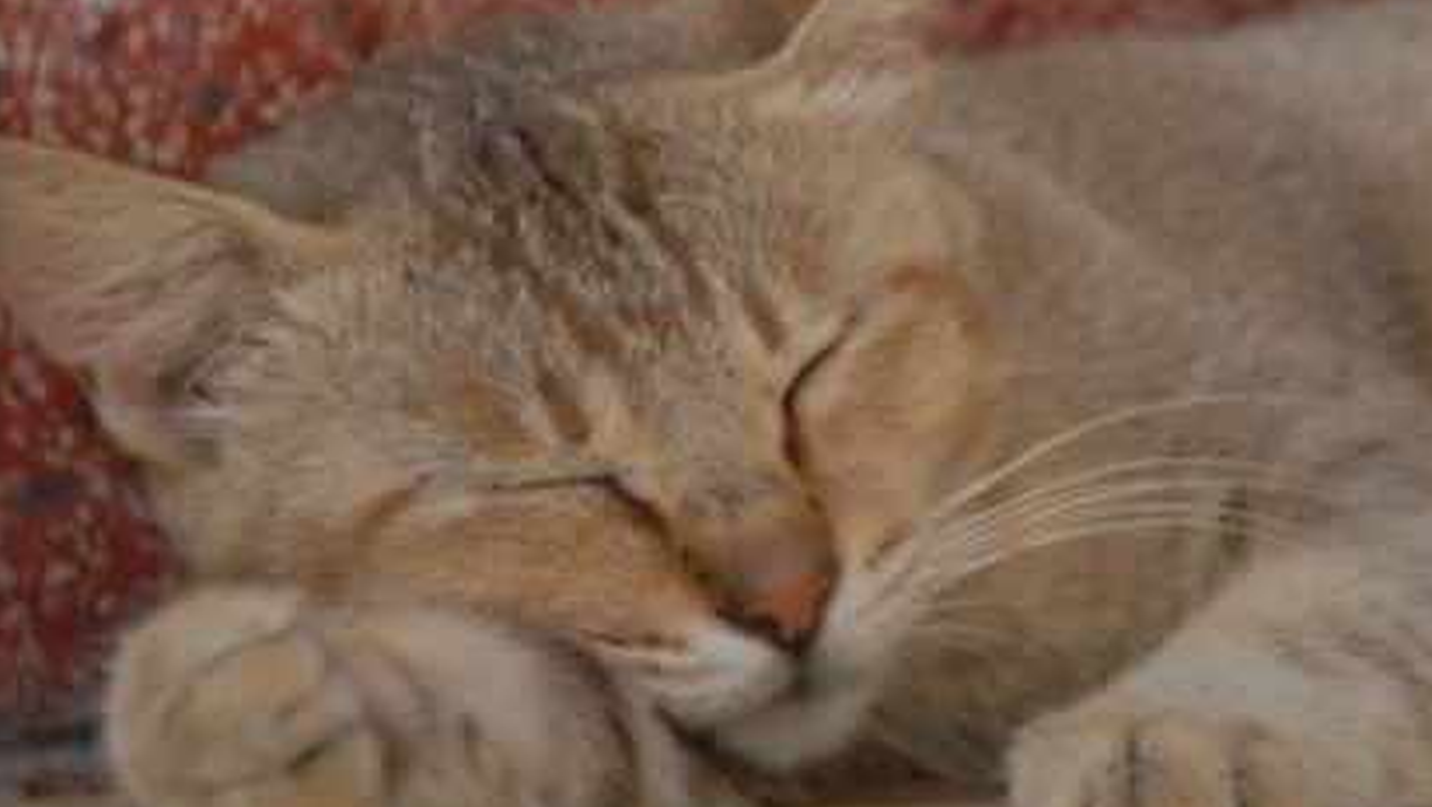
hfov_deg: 3.5
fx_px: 23665
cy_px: 327
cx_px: 1041
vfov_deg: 2.0
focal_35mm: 623
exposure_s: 1/320
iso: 360
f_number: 6.3
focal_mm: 250
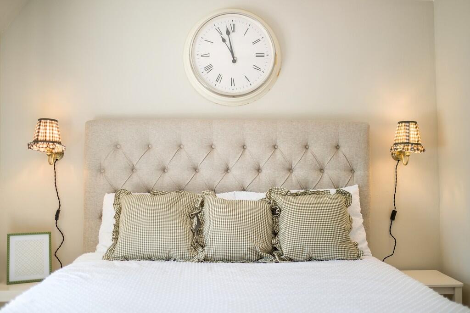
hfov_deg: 54.4
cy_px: 156
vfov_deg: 37.8
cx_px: 235
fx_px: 457
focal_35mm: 35
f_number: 1.4
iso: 200
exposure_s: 1/250
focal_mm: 23
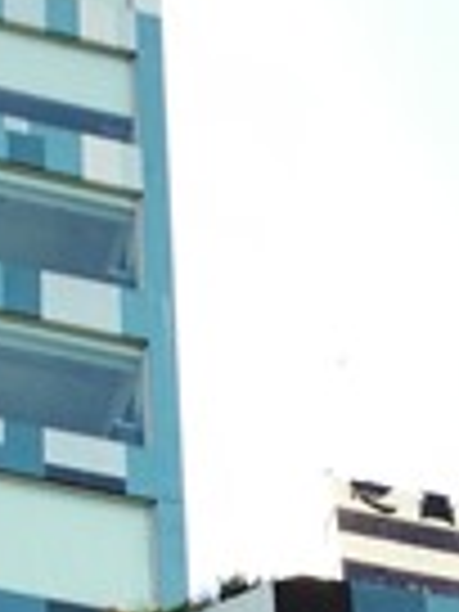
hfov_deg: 10.3
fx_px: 2528
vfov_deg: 11.3
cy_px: 1512
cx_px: 63
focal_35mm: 143
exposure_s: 1/226
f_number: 2.2
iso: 50
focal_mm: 4.5
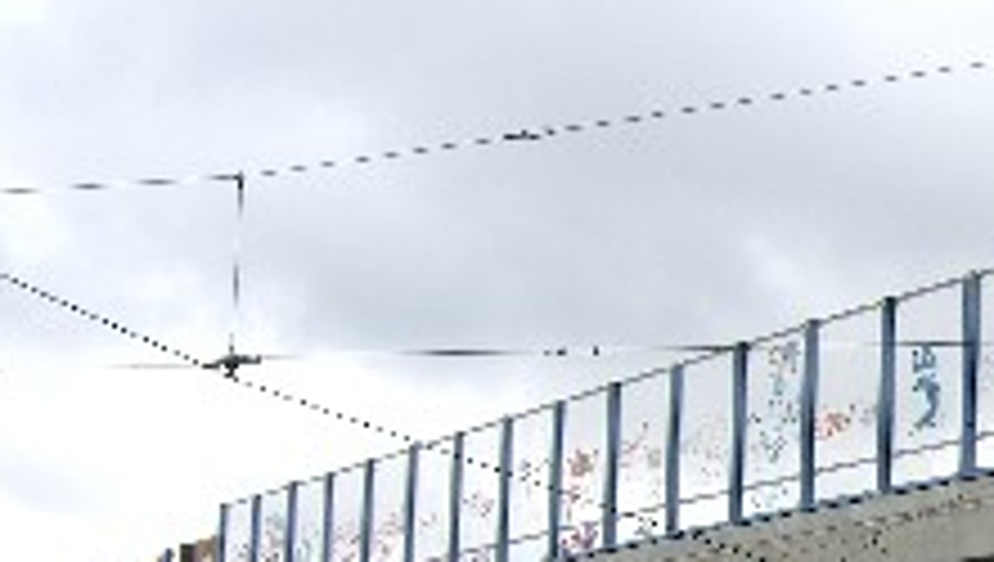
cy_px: 632
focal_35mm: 109
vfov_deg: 11.0
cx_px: 1149
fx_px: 2877
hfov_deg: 18.7
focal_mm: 7.9
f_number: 4
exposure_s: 1/250
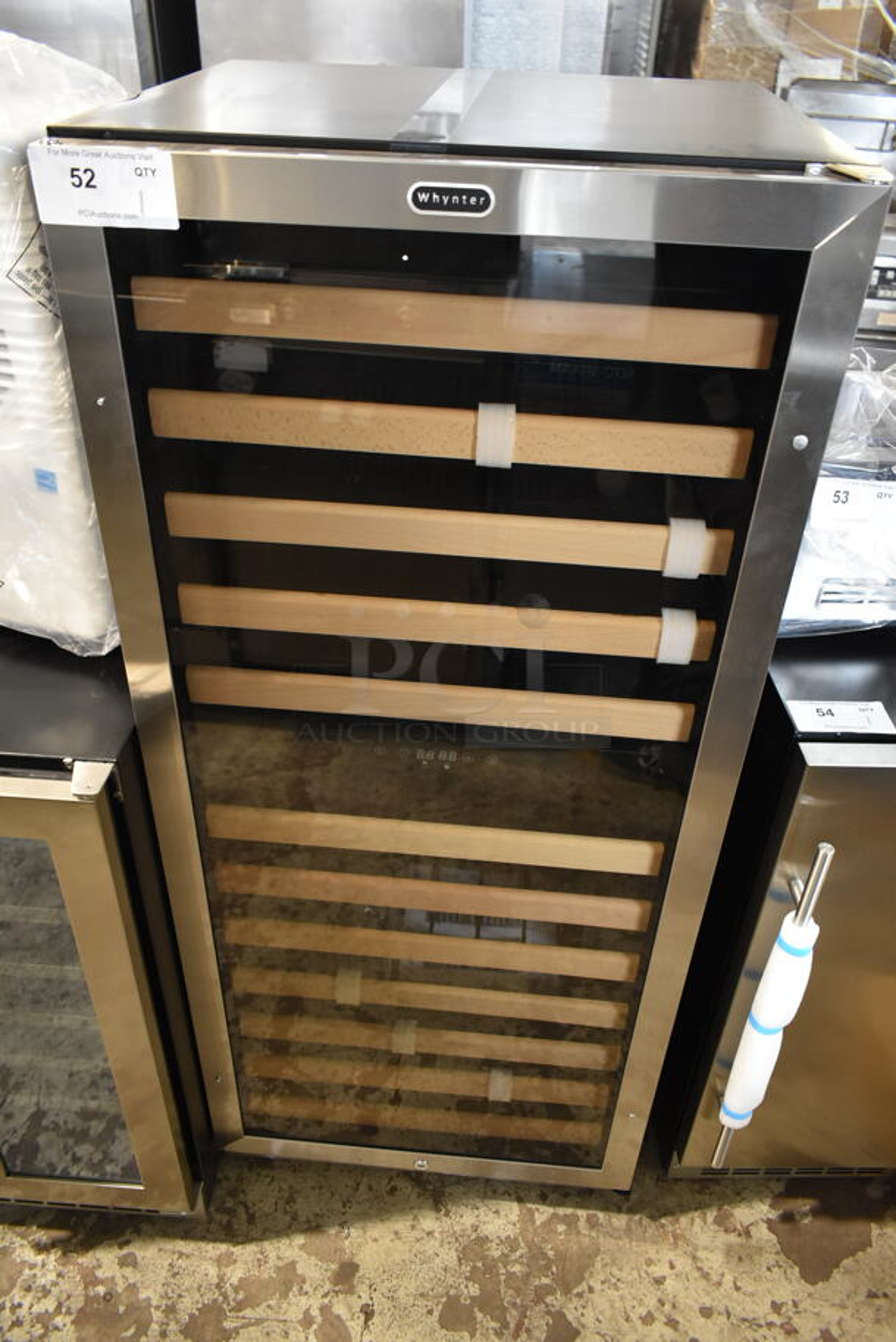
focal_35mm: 27
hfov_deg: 48.0
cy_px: 671
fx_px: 1006
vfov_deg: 67.3
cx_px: 448
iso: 1600
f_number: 3.5
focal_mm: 18
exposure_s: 1/30
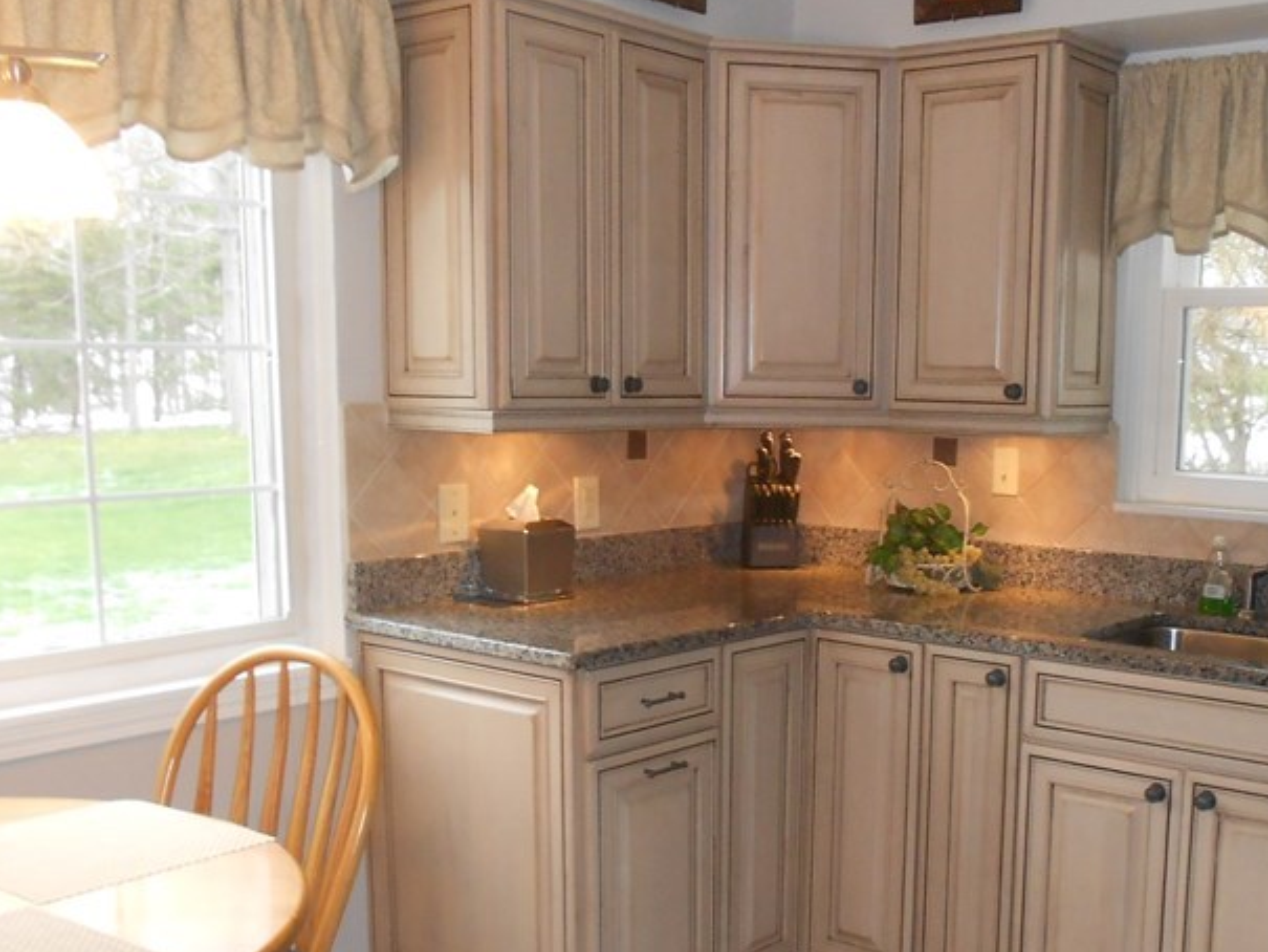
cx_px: 822
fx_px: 1612
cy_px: 623
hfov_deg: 42.5
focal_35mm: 44
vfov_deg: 32.6
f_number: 3.2
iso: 200
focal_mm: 4.6
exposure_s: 1/25
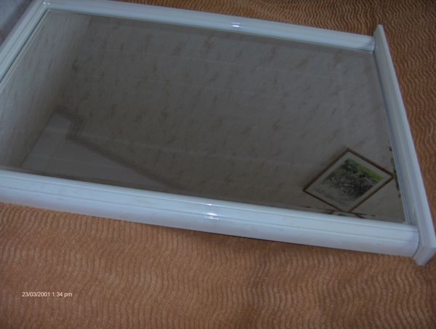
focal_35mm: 39
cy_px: 164
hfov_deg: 47.8
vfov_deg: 36.9
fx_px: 492
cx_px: 218
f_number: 2.8
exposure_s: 1/60
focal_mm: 8
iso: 100
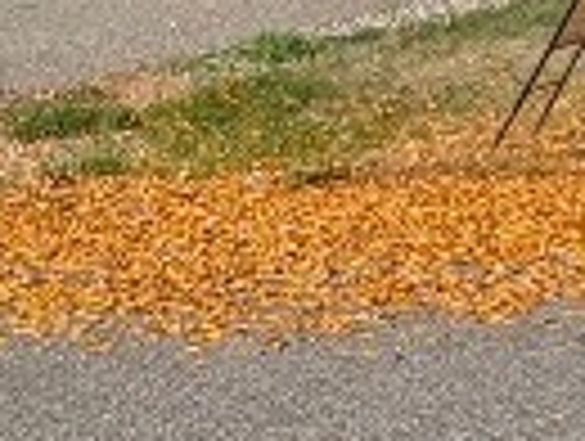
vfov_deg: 7.3
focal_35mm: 189
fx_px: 3200
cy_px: -648
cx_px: 1710
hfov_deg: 8.7
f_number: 1.68
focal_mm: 6.9
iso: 24
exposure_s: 1/1825
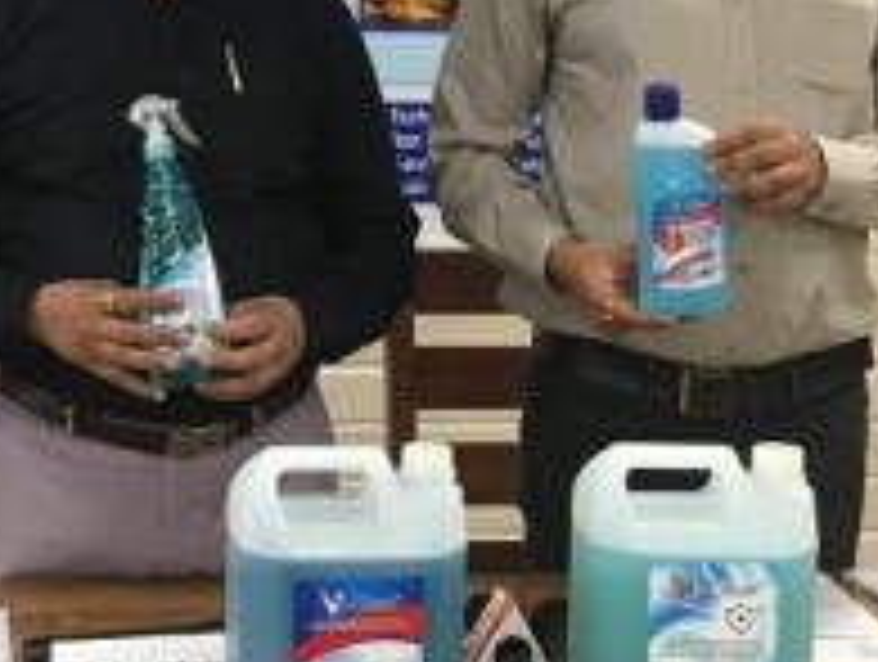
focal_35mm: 95
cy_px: 131
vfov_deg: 15.5
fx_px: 2414
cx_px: 108
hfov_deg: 20.3
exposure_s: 1/33
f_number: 2.2
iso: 160
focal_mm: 4.15
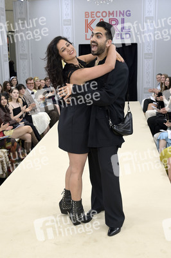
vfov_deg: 42.8
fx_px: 328
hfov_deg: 29.2
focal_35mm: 46
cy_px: 129
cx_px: 86
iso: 500
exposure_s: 1/250
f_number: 5.6
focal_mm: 46
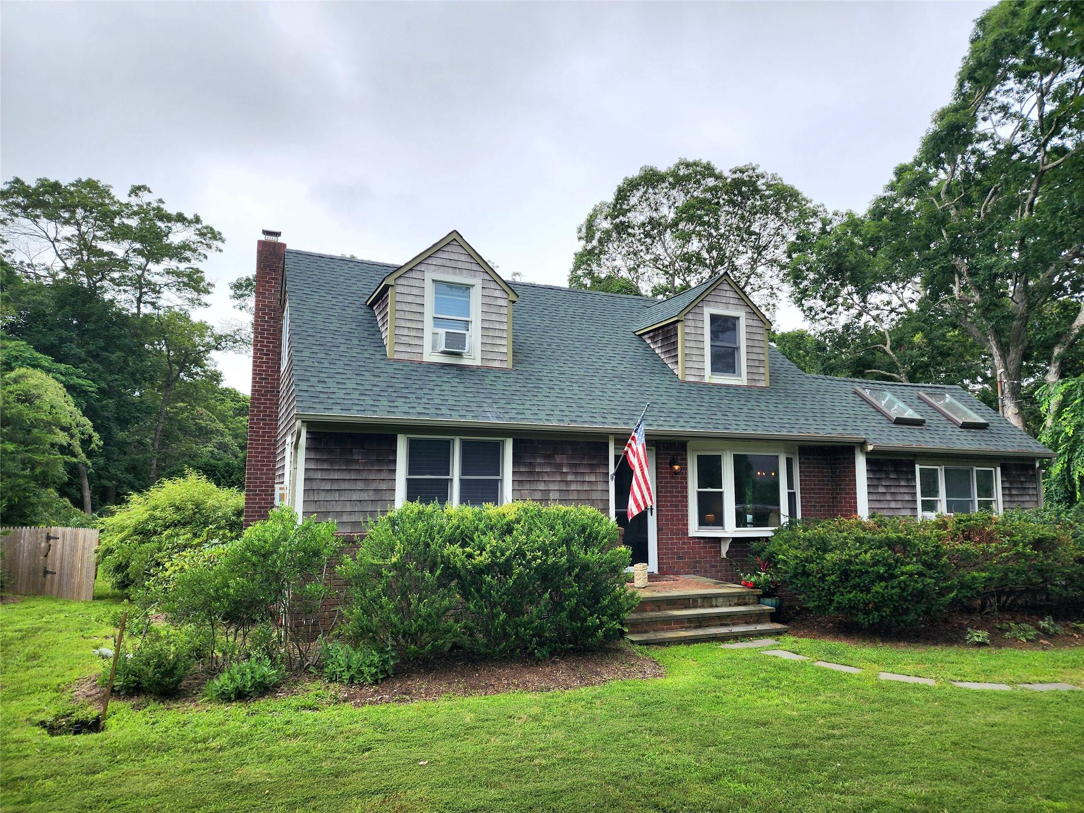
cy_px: 406
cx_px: 542
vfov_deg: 58.9
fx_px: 720
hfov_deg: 73.9
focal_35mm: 23
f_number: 1.8
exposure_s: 1/714
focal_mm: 6.4
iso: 12
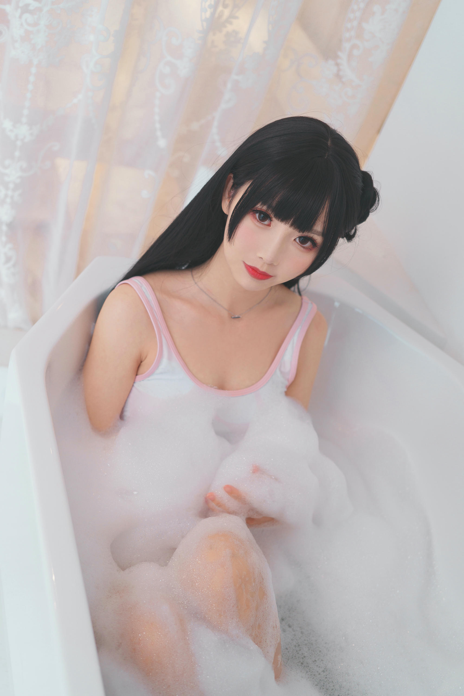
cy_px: 348
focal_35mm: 50
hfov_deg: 27.0
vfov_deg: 39.6
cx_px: 232
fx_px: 967
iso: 250
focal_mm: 50
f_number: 2.8
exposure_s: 1/100
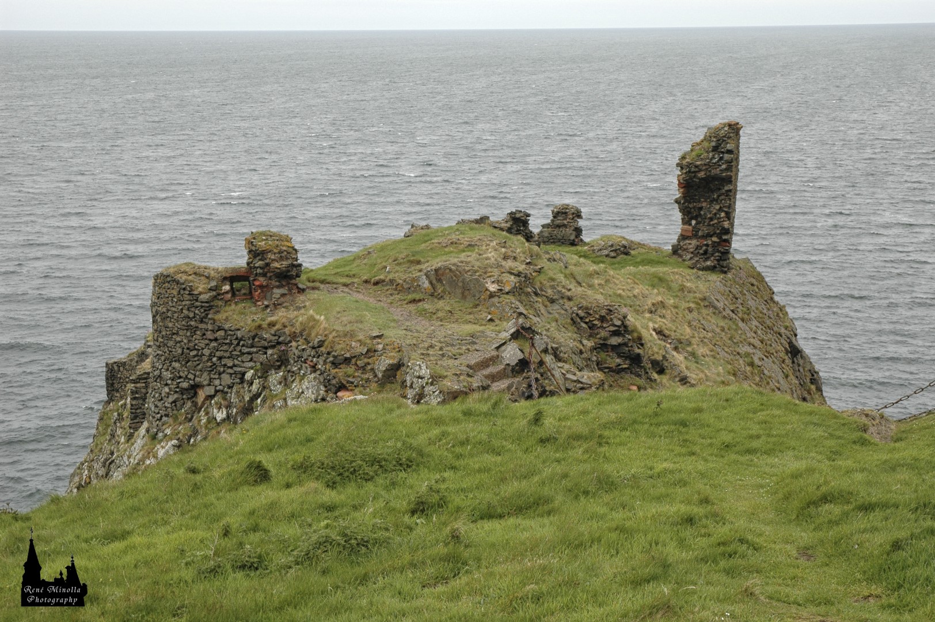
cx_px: 468
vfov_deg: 23.7
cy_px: 311
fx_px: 1479
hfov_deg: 35.1
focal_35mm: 57
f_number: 8
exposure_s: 1/250
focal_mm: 38
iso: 200
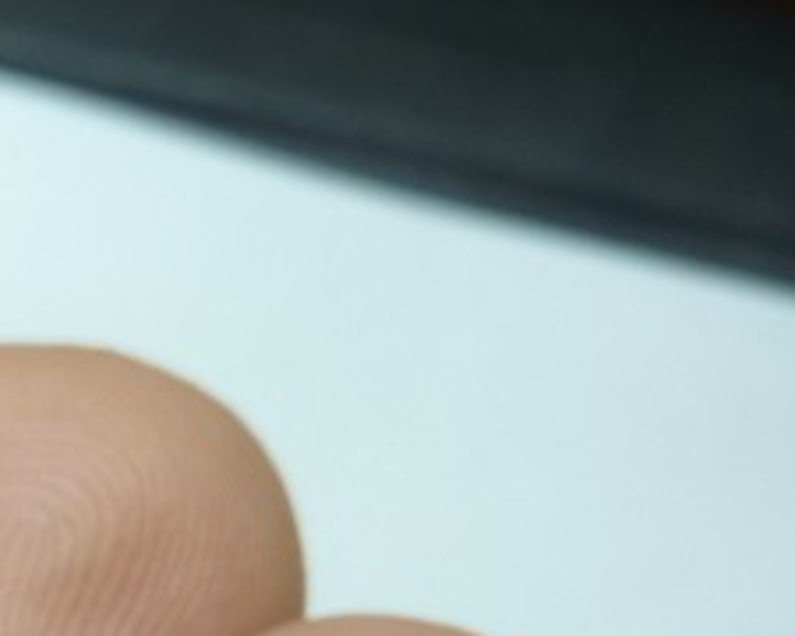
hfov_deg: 15.4
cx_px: -784
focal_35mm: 100
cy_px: 1049
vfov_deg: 14.1
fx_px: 2353
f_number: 4
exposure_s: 1/160
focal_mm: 4.1
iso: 80
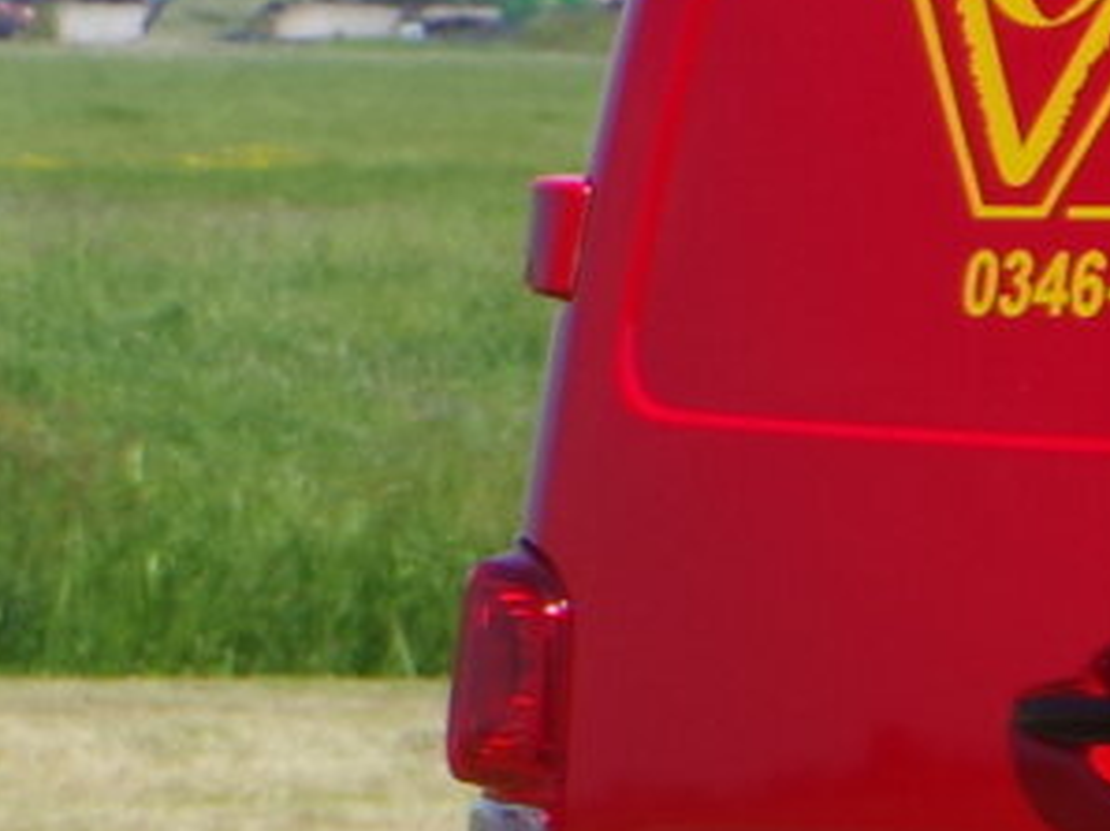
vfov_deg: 1.8
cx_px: -3248
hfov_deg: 2.3
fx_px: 27010
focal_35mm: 843
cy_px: 680
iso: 200
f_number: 9
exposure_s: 1/400
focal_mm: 68
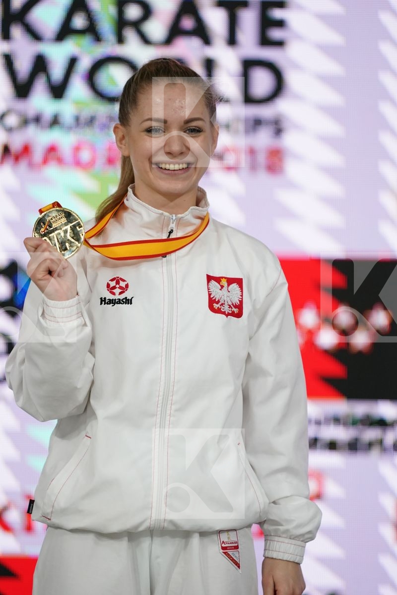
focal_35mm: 400
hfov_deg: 3.4
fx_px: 6616
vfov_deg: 5.2
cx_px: 198
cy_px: 298
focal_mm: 400
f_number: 2.8
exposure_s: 1/500
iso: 3200
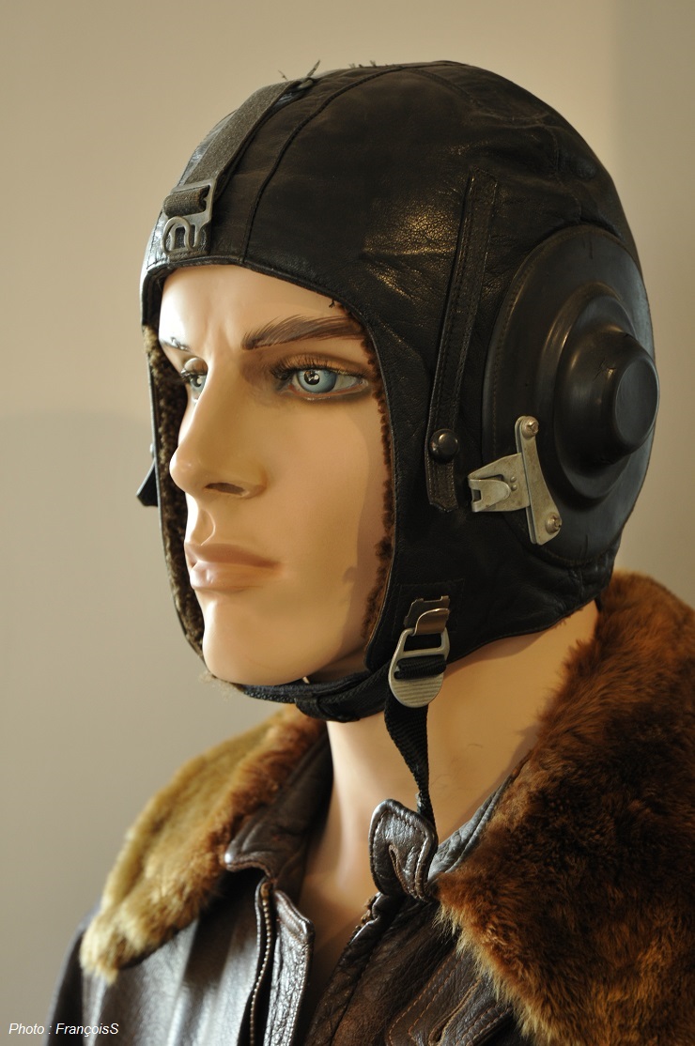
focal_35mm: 72
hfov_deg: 18.9
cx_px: 348
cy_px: 523
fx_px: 2090
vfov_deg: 28.1
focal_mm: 48
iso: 400
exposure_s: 1/40
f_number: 4.5
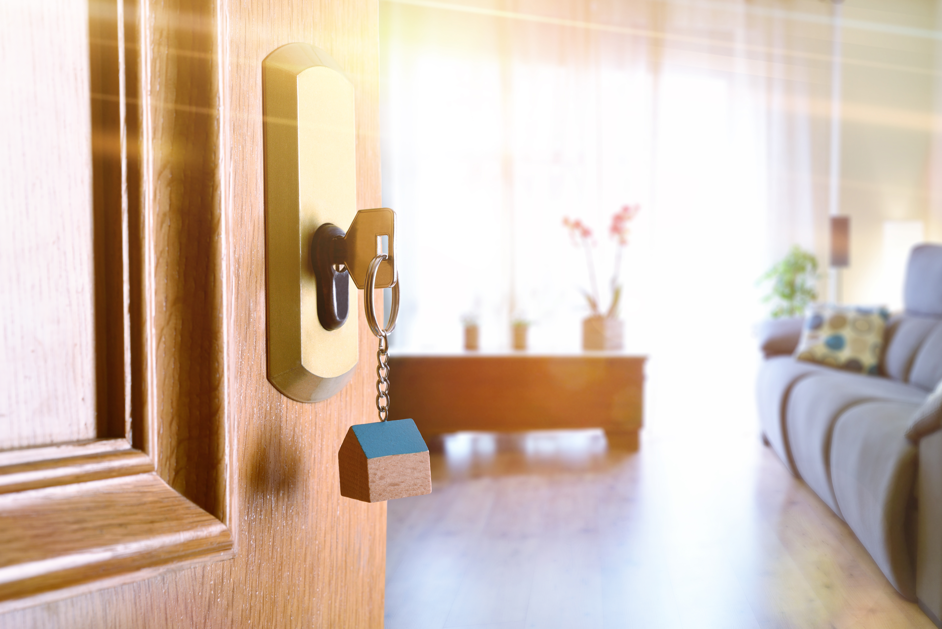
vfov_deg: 19.5
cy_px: 314
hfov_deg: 28.8
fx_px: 1832
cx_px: 471
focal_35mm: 70
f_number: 8
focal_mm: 70
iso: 64
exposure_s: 1/200
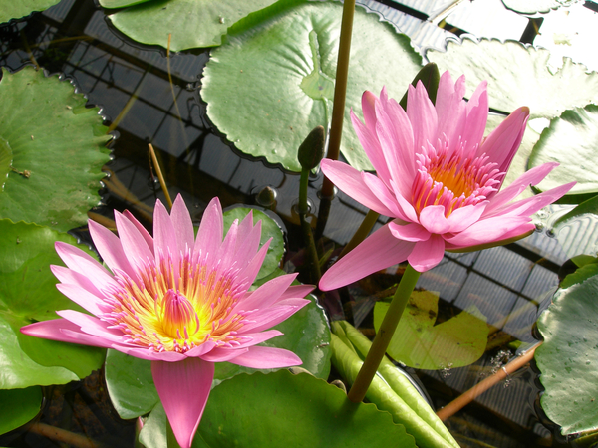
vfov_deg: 37.7
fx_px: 656
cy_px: 224
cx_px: 299
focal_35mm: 38
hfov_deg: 49.0
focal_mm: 7.8
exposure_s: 1/220
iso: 50
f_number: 4.8
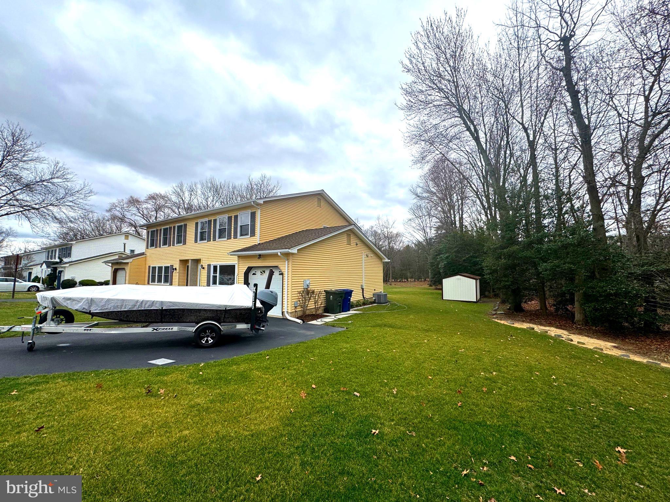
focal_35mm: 14
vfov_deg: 85.7
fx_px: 271
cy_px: 251
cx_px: 335
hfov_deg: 102.1
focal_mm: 2.22
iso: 50
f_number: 2.2
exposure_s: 1/1078
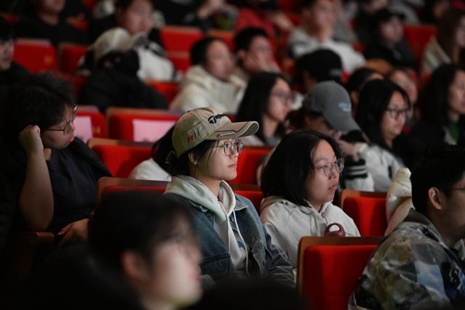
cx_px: 232
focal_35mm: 200
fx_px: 2584
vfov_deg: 6.9
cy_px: 155
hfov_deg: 10.3
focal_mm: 200
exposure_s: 1/13
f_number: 2.8
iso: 6400
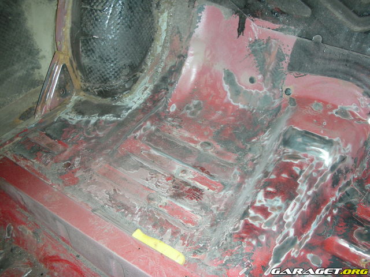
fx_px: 374
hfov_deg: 52.6
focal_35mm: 35
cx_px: 185
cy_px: 138
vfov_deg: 40.7
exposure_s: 1/60
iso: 69
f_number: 2.8
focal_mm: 5.8
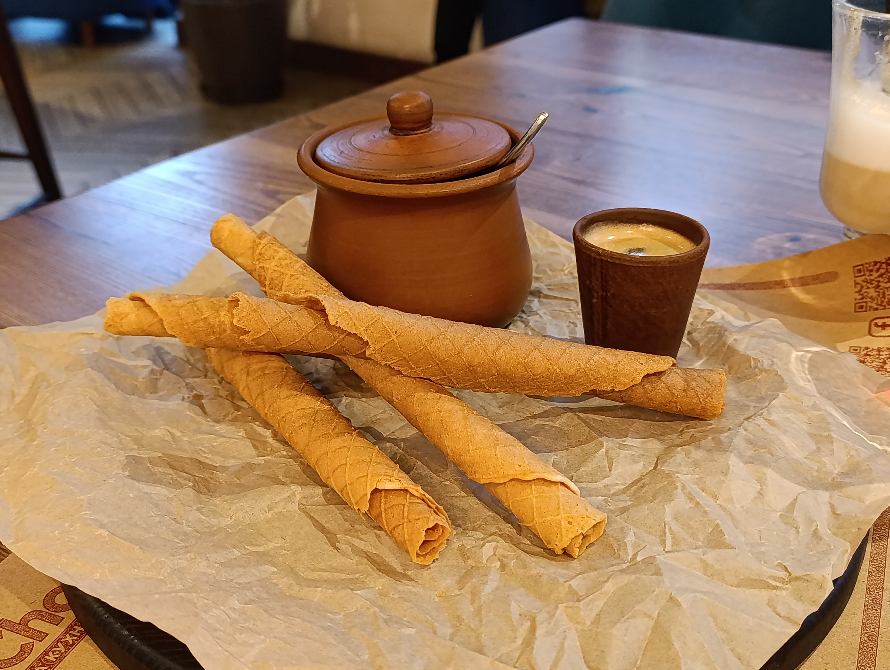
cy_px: 335
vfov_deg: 34.4
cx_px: 445
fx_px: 1081
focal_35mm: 42
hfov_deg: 44.7
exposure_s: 1/33.3
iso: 1250
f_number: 1.6
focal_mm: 6.14
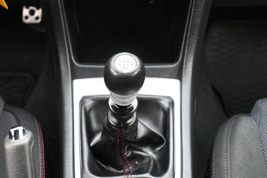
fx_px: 501
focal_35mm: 68
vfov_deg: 20.1
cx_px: 128
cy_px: 92
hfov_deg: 29.8
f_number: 5.3
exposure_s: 1/125
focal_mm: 37
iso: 3200
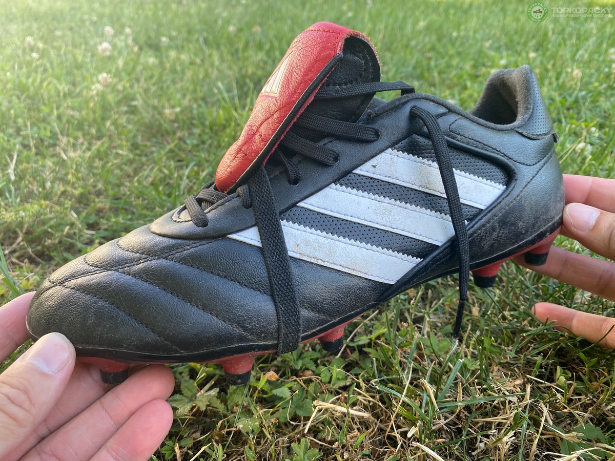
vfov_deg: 53.1
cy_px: 230
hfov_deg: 67.3
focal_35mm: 26
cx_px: 308
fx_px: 462
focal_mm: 4.25
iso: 40
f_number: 1.8
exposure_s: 1/121
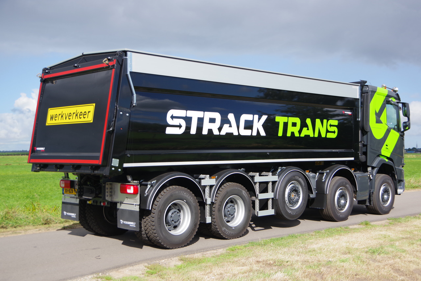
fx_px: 538
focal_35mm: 46
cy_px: 140
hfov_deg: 42.7
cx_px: 210
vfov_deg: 29.2
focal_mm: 31
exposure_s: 1/800
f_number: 4.5
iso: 200
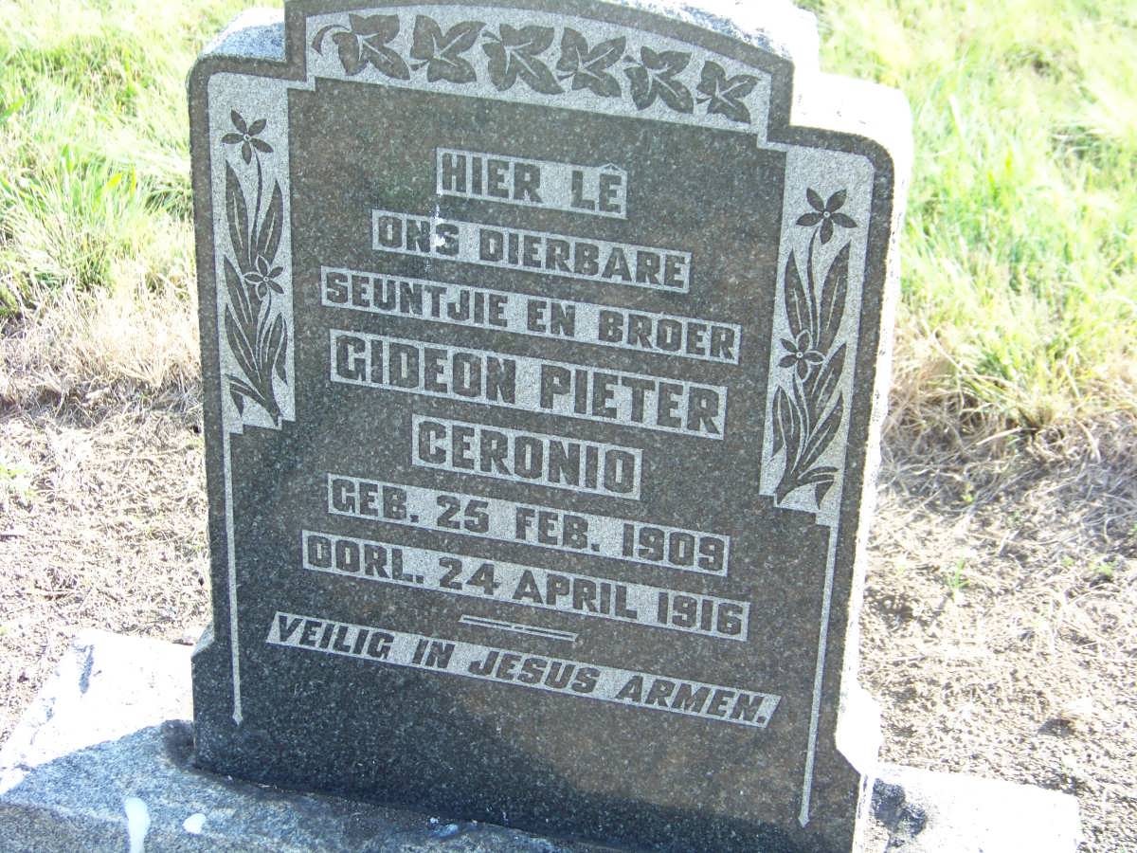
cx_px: 568
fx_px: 2562
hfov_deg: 25.0
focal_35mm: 78
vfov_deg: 18.9
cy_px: 426
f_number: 3.2
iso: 64
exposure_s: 1/100
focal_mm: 13.2
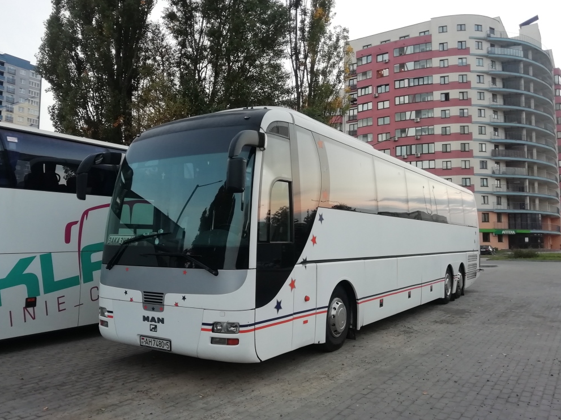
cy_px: 203
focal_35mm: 28
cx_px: 278
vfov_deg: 49.7
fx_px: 454
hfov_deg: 63.4
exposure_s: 1/50
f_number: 2.2
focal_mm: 3.46
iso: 50
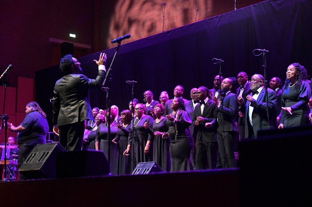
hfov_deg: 28.9
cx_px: 156
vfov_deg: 19.4
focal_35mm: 70
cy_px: 104
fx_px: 606
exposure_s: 1/160
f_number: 3.2
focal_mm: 70
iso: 6400
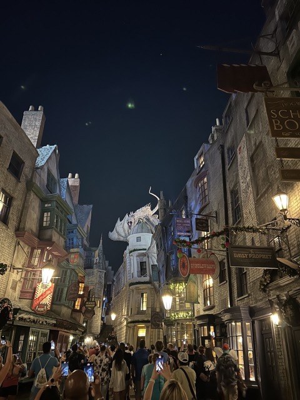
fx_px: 300
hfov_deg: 53.1
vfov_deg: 67.3
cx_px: 150
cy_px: 200
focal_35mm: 26
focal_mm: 5.7
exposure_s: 1/15
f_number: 1.5
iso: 1000
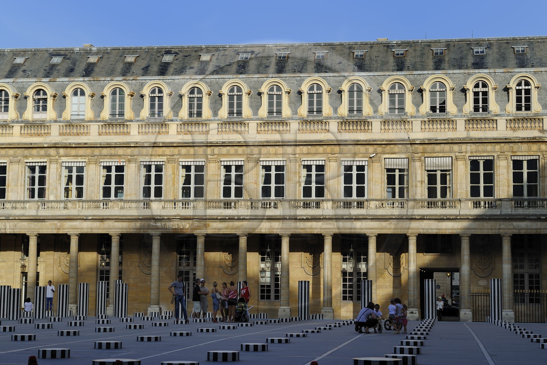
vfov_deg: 19.4
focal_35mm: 70
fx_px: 1063
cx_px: 274
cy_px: 182
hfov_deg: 28.8
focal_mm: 70
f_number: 10
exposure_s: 1/160
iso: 200
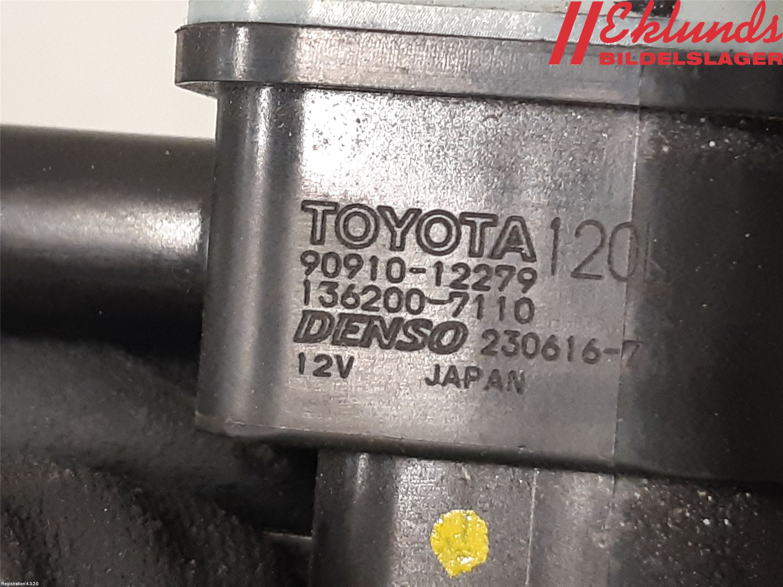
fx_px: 588
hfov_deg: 67.3
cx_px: 392
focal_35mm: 26
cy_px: 294
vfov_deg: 53.1
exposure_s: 1/50
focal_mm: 3.93
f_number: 1.7
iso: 250
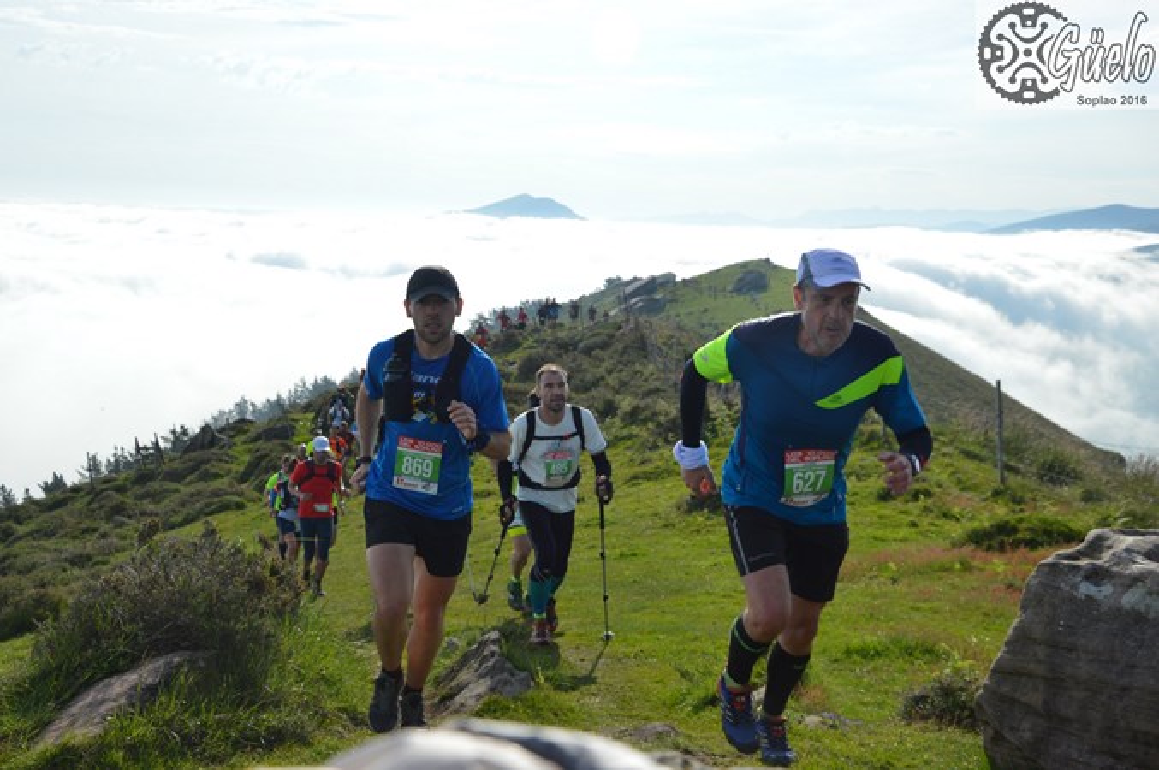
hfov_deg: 43.6
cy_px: 385
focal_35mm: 45
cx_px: 580
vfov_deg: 29.8
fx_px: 1447
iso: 100
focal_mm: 30
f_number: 9
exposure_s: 1/320
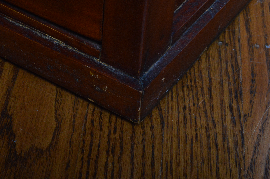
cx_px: 122
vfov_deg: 14.0
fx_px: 731
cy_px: 91
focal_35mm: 98
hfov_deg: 20.9
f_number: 16
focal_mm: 55
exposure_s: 1/200
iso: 1600
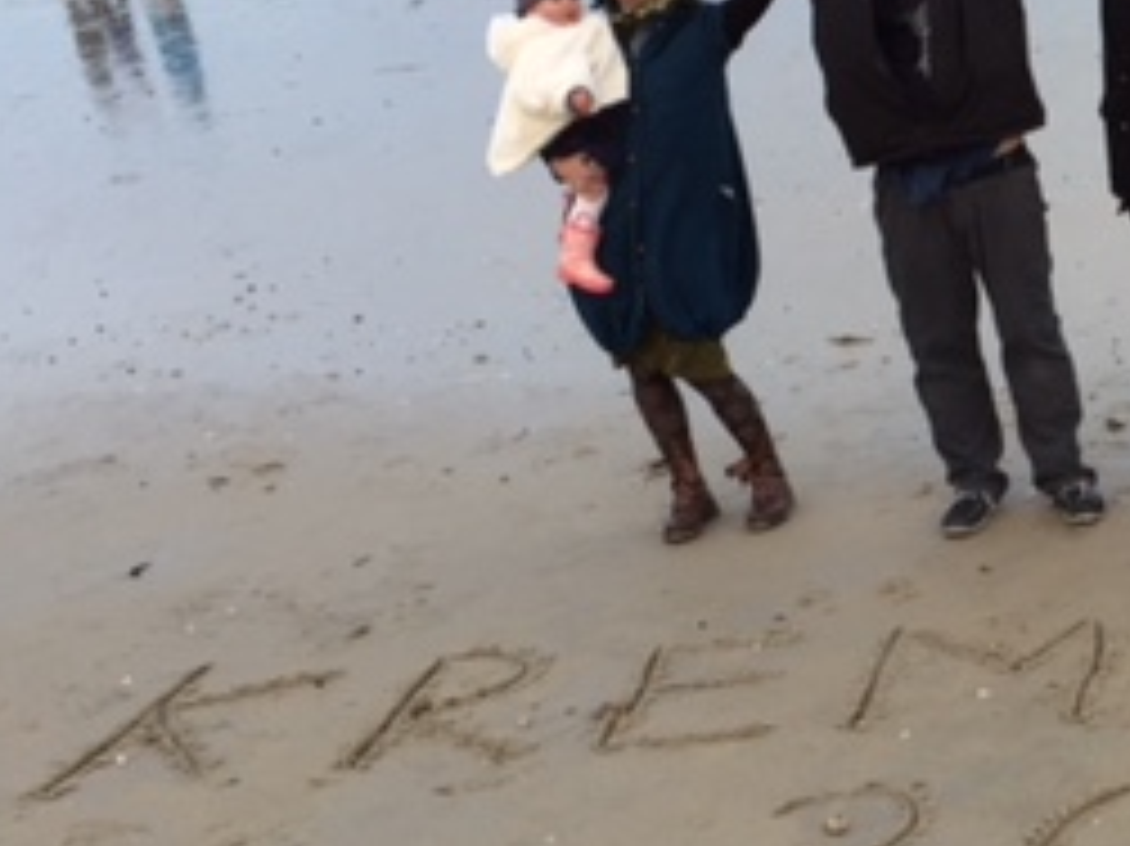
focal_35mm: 74
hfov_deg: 24.2
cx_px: 1310
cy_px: 387
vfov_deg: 19.9
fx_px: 2414
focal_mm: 4.15
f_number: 2.2
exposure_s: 1/100
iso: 40
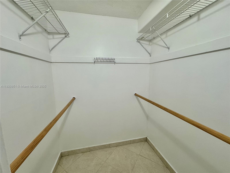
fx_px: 93
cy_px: 86
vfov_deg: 85.7
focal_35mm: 14
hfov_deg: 102.1
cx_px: 115
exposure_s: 1/120
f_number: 2.2
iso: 160
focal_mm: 2.22
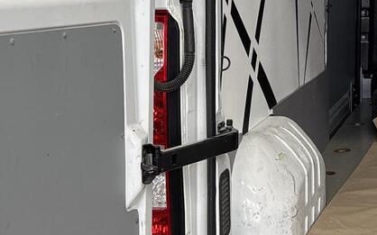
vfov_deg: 13.6
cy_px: 16
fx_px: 976
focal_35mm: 95
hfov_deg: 20.1
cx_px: 491
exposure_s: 1/50
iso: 80
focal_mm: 5.96
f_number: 1.6
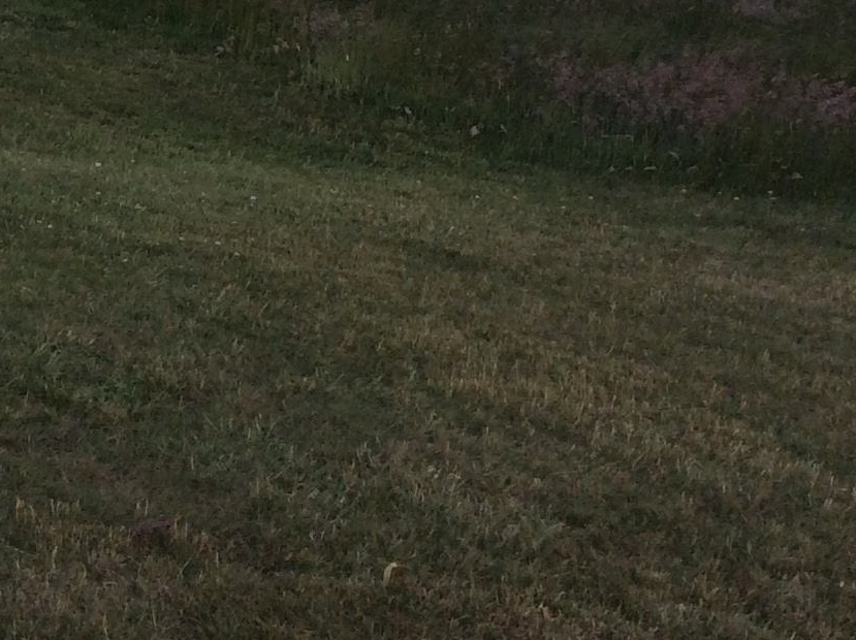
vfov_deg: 13.9
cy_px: -297
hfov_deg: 19.0
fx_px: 2470
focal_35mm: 100
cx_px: -46
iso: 32
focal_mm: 3.3
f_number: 2.4
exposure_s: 1/1003
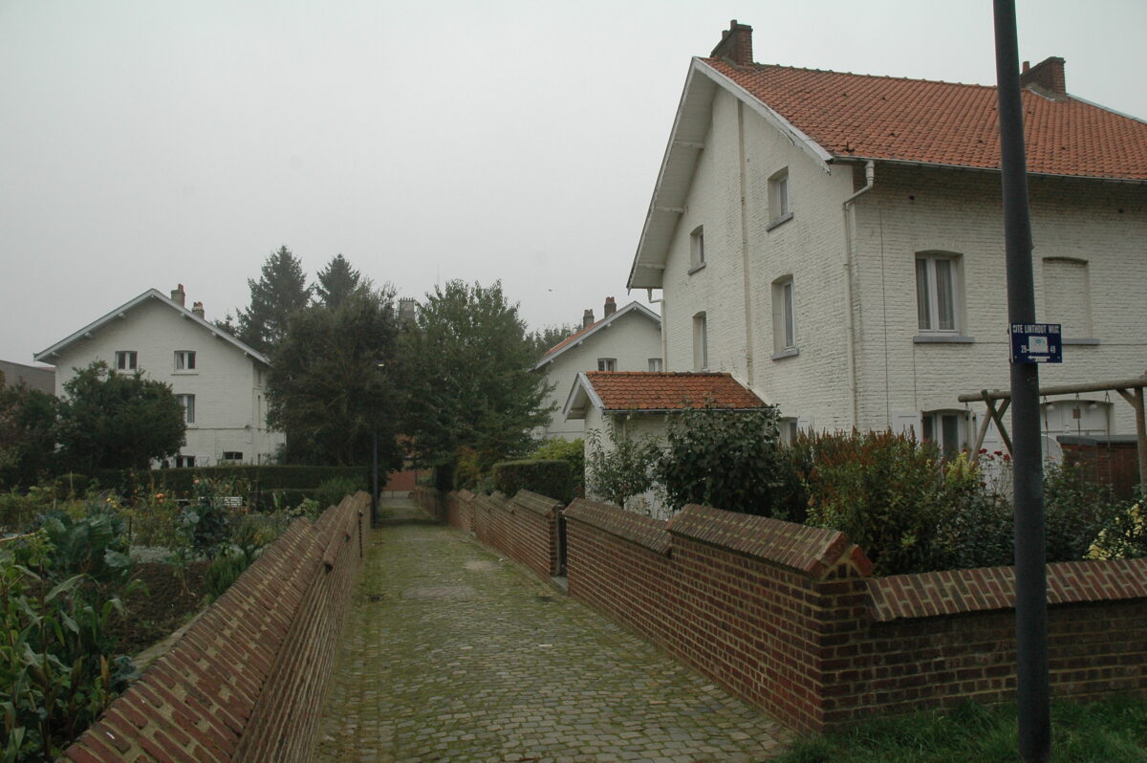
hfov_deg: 67.4
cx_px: 574
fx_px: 860
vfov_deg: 47.9
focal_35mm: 27
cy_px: 382
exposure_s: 1/800
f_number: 7.1
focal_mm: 18
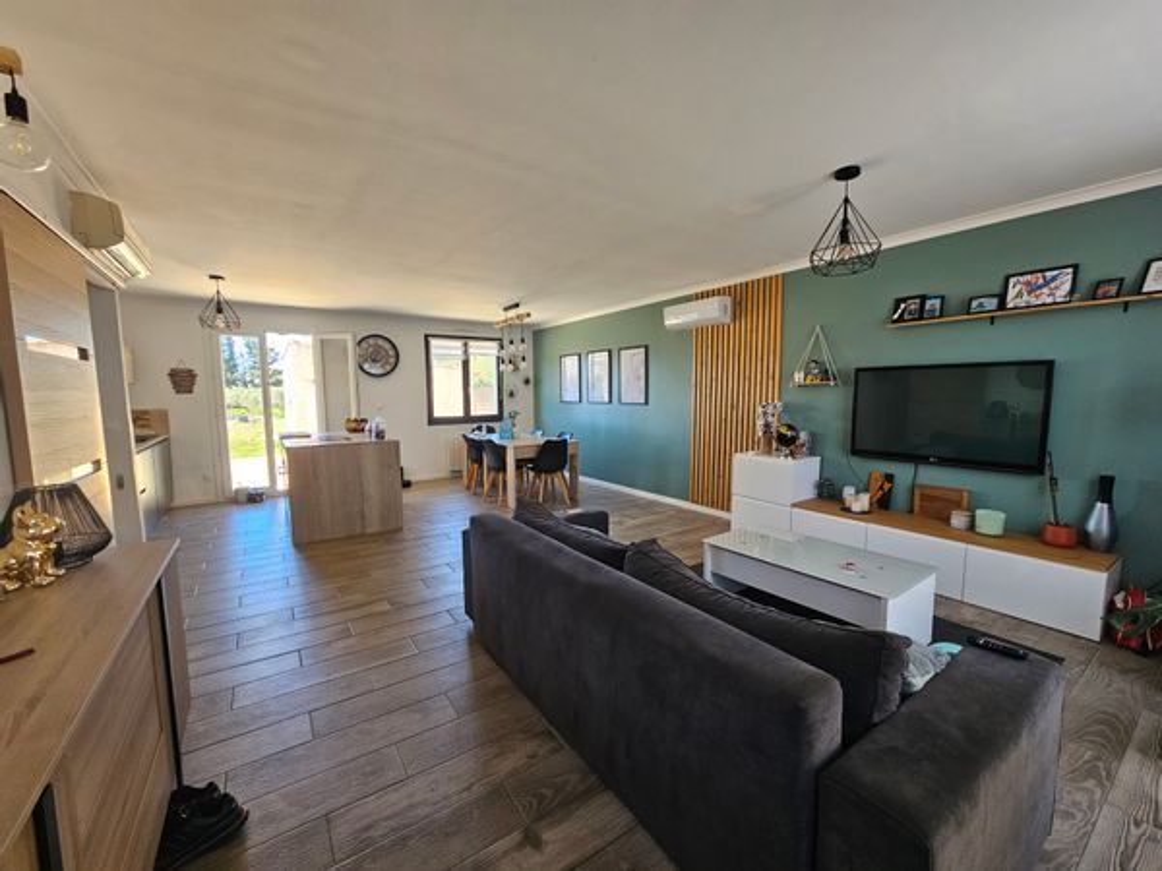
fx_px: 436
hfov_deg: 106.2
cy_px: 436
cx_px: 581
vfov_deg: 89.9
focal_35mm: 13
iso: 160
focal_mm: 2.2
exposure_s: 1/77.4
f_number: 2.2
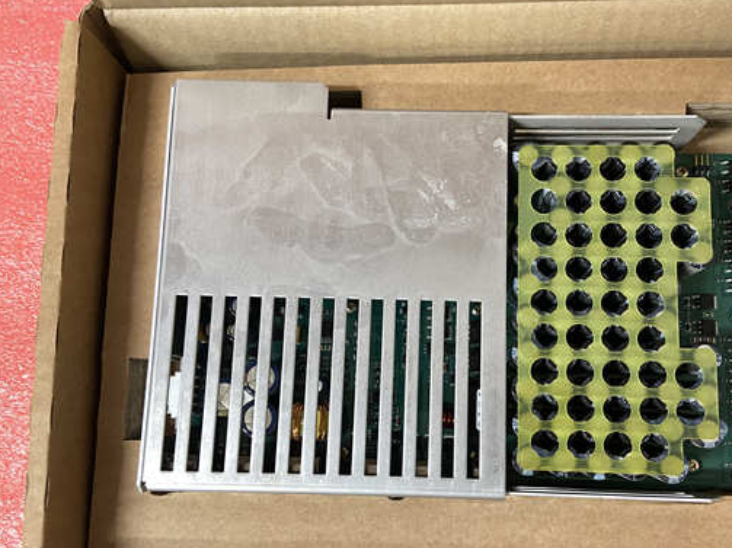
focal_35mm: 31
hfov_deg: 58.0
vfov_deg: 45.3
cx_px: 429
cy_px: 310
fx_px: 655
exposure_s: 1/50
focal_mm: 4.25
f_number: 1.8
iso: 250
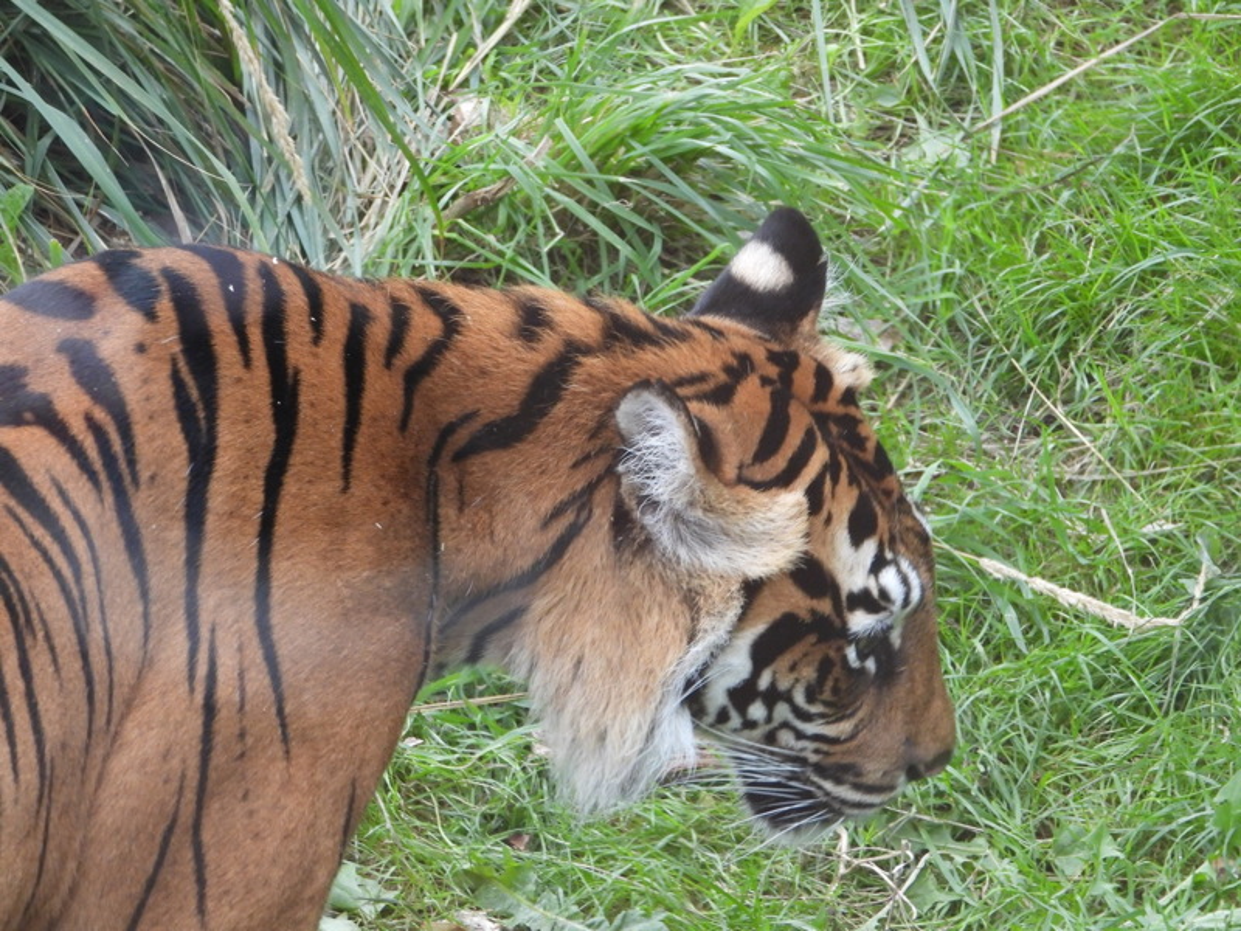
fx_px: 13265
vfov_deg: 4.0
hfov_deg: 5.4
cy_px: 466
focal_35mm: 370
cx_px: 620
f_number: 5
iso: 400
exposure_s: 1/125
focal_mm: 66.5
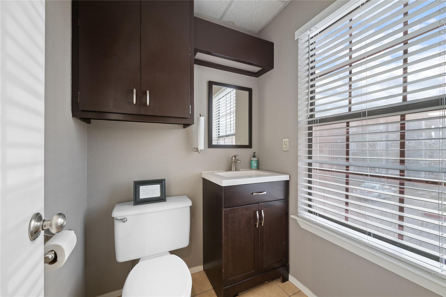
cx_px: 223
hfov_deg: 104.3
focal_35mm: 14
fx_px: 173
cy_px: 148
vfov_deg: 81.2
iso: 400
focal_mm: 14
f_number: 8
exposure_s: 1/5
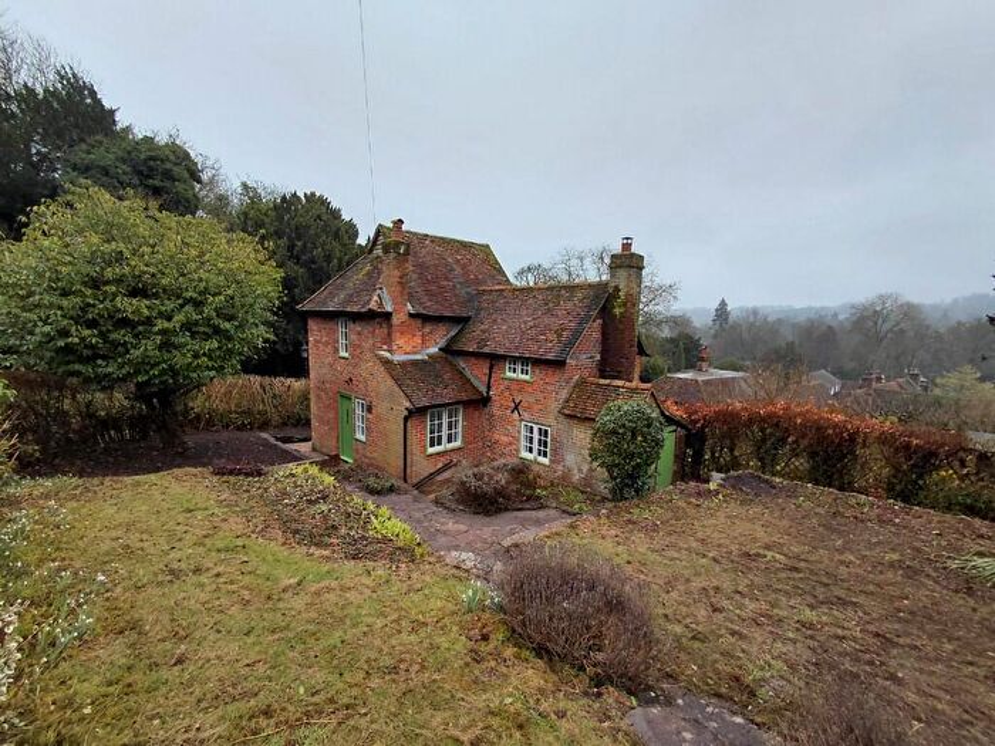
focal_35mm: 16
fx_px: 460
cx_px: 498
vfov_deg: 78.1
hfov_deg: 94.5
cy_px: 373
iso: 40
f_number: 2.2
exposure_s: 1/266
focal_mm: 1.64
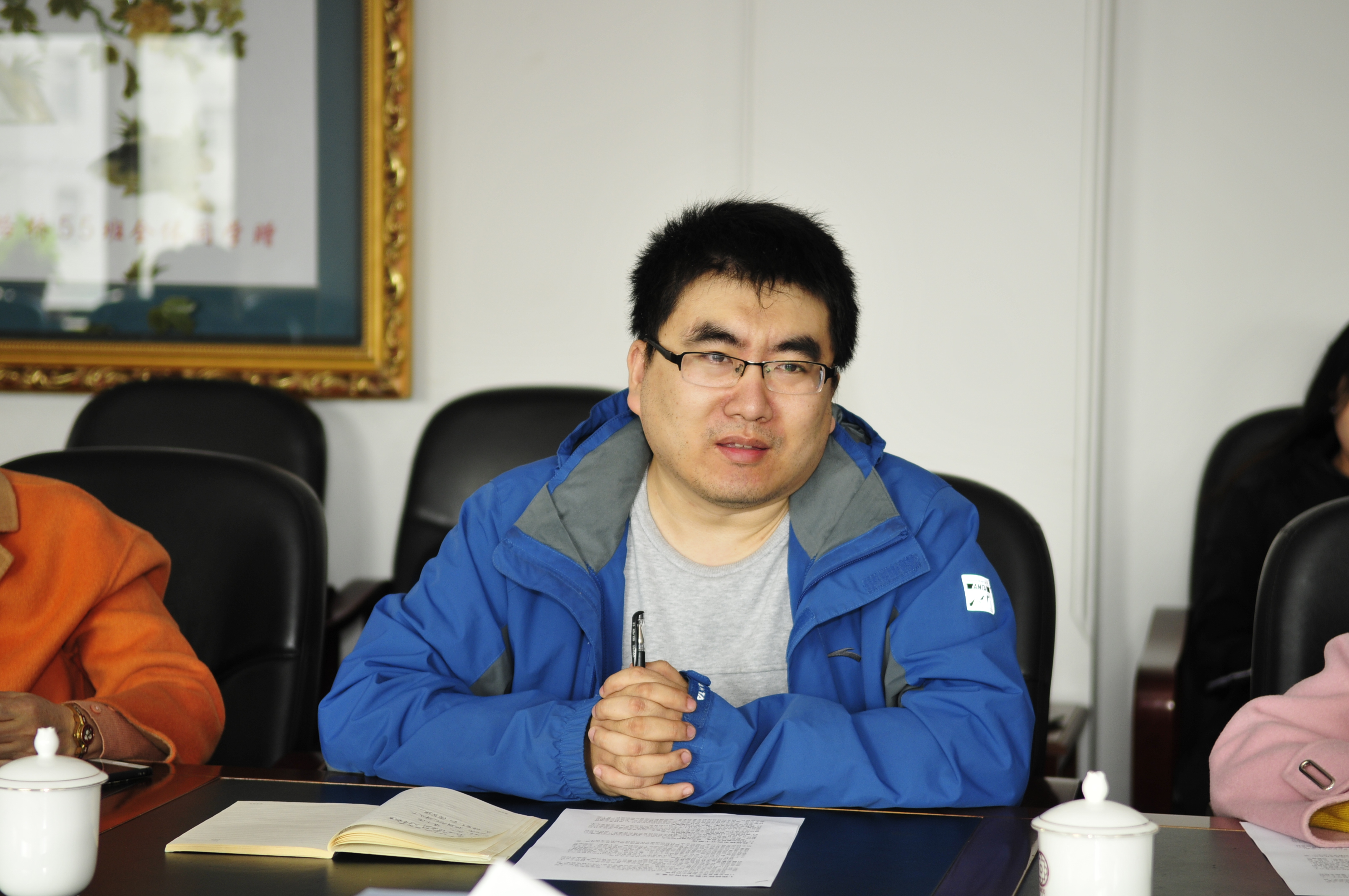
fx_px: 3088
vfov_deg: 16.5
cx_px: 674
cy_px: 448
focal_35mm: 82
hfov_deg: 24.6
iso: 250
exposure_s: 1/125
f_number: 2.8
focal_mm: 55
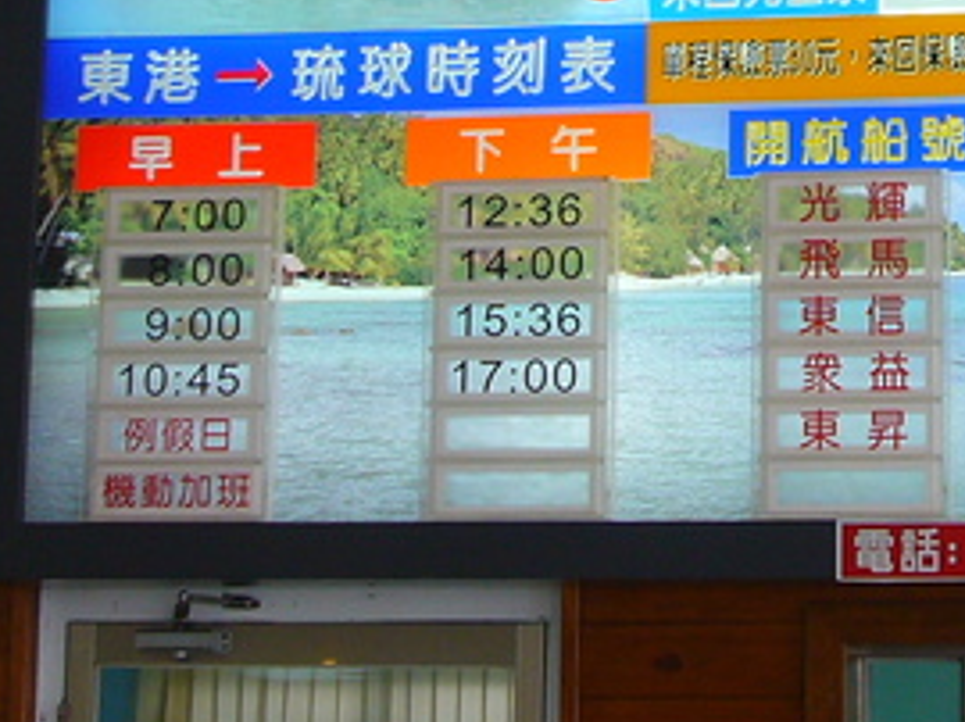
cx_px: 751
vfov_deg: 9.8
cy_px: -54
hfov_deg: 13.2
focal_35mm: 149
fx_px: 4150
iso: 80
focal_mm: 8.1
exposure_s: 1/30
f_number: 3.6
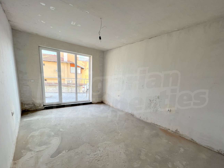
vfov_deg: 81.3
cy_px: 96
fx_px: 97
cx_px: 122
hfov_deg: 97.9
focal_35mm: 15
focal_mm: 1.57
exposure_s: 1/144
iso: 32
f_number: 1.8
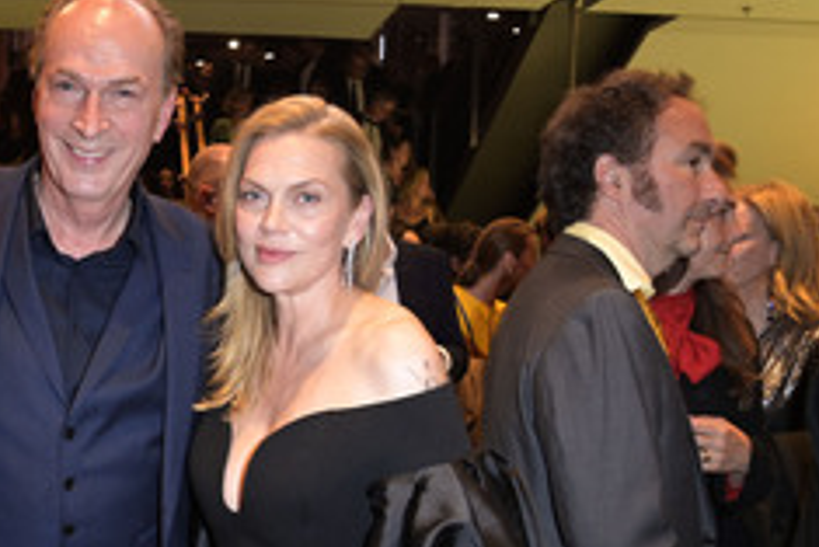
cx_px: 134
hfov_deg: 40.5
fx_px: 1047
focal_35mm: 46
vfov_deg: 28.5
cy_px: 456
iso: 2500
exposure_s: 1/40
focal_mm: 24
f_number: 5.6
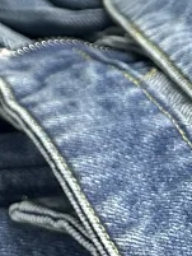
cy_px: -308
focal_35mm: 172
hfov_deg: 7.3
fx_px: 1271
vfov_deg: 10.3
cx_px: -441
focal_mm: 6.86
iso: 200
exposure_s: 1/100
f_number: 1.78
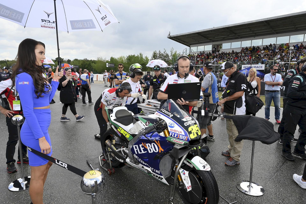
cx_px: 153
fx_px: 178
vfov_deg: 59.5
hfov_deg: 81.2
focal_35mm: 21
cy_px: 102
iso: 200
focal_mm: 14
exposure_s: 1/200
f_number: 11
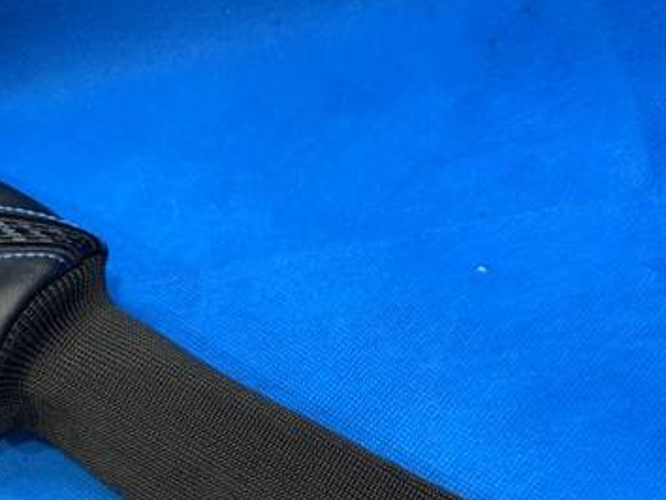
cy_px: 440
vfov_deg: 29.8
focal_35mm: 47
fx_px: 905
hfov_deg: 39.4
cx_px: 169
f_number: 1.8
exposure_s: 1/60
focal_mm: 4.25
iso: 125
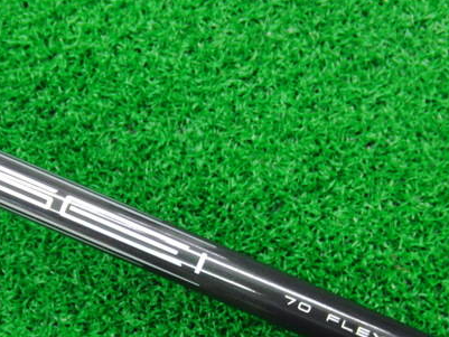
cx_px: 172
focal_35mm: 59
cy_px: 265
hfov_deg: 32.6
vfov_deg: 24.5
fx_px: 766
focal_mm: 6.42
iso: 400
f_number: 3.6
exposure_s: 1/25
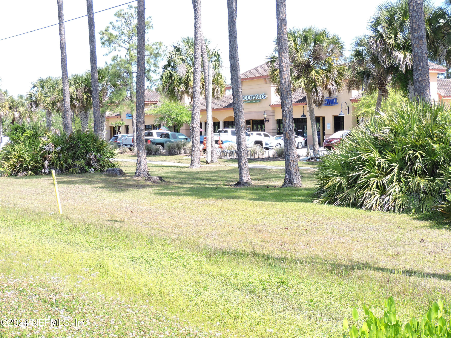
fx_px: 717
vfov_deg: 26.6
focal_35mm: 55
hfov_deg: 34.9
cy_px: 169
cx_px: 226
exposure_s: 1/200
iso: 100
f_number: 3.7
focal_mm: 9.8
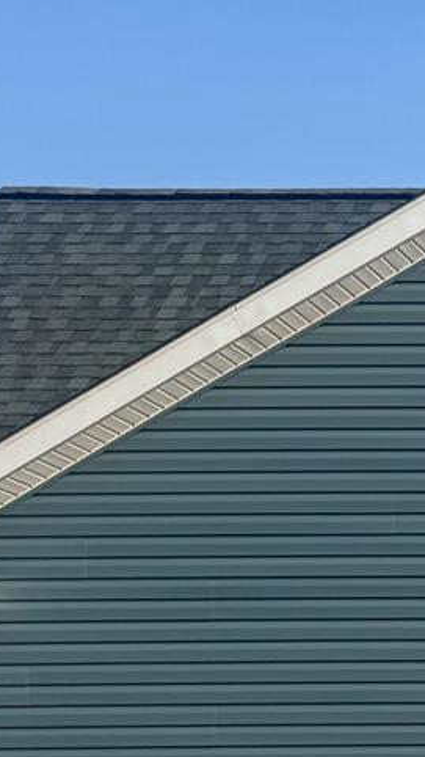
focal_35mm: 111
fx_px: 2225
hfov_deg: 9.1
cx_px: 1219
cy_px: 854
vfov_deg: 18.5
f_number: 1.78
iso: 80
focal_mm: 6.76
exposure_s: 1/3413
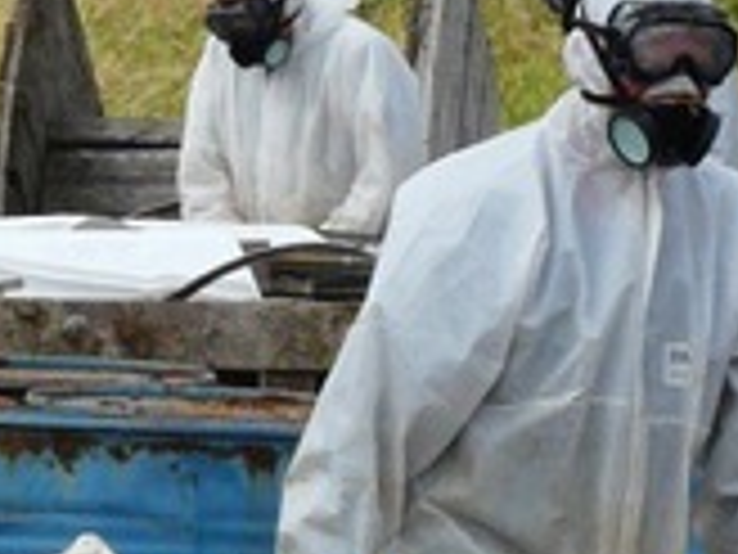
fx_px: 12046
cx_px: 288
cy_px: 610
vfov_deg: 2.6
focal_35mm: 565
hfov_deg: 3.5
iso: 100
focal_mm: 22.6
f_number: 5.6
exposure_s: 1/400
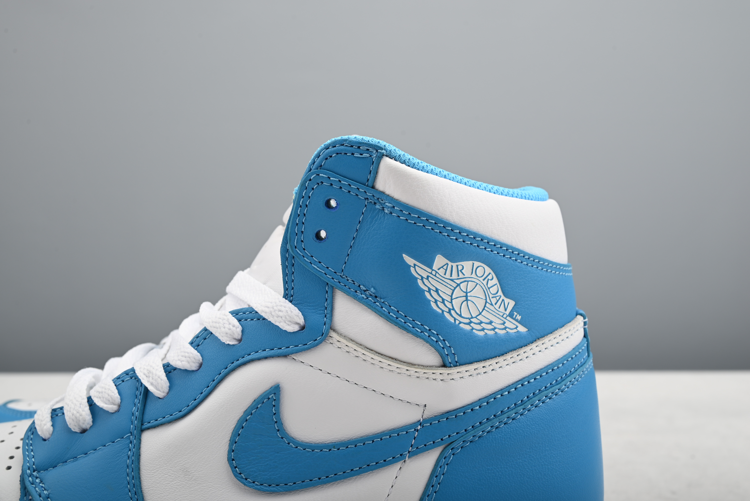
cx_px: 375
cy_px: 250
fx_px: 792
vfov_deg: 35.1
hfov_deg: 50.7
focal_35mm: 38
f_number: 11
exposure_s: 1/200
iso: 100
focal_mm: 38
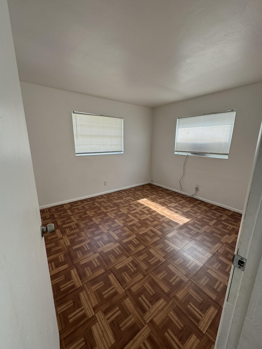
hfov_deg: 85.7
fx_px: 141
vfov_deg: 102.1
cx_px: 131
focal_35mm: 14
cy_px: 174
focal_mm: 2.22
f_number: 2.2
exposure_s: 1/103
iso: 40
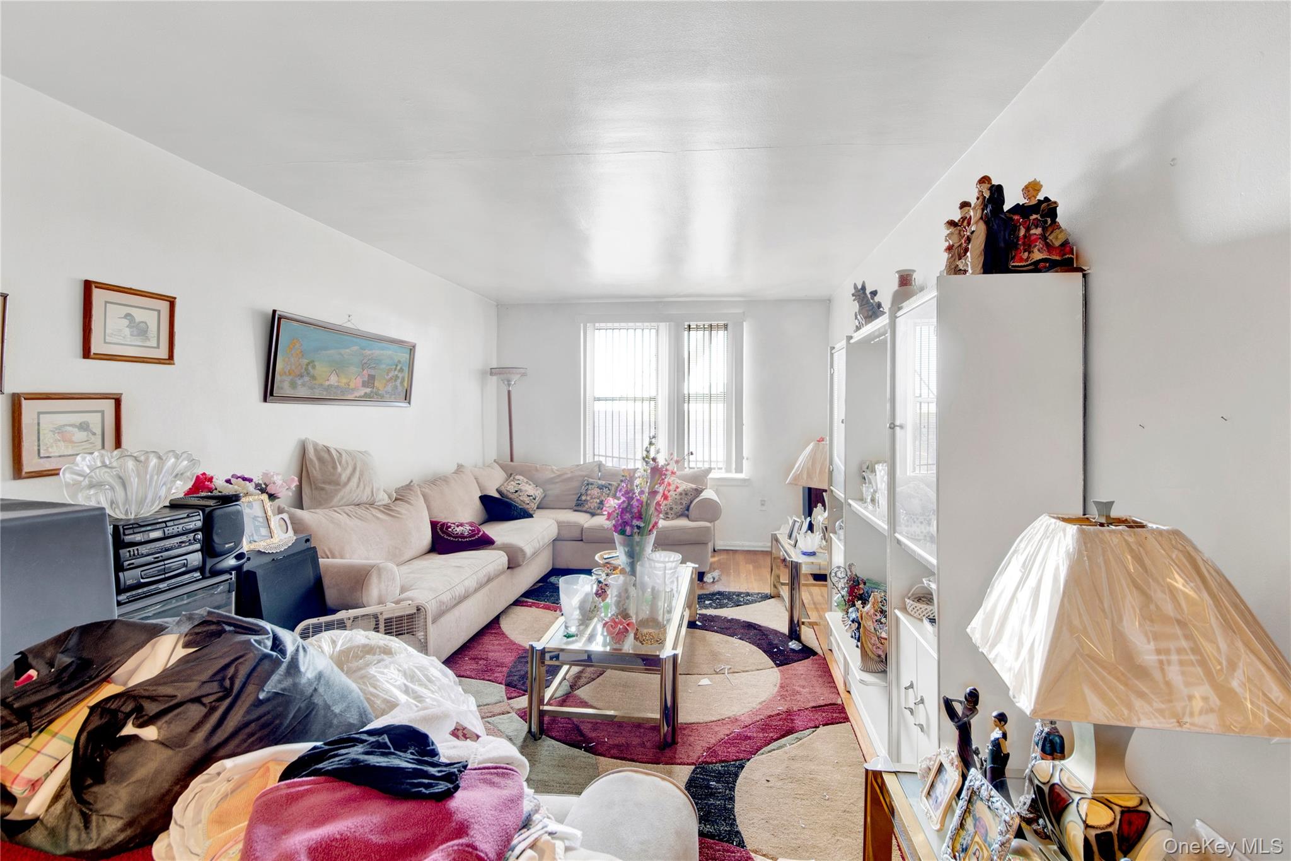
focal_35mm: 14
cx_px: 646
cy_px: 430
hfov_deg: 106.3
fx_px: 484
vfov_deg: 83.3
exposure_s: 5
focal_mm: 9
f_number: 8
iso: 100
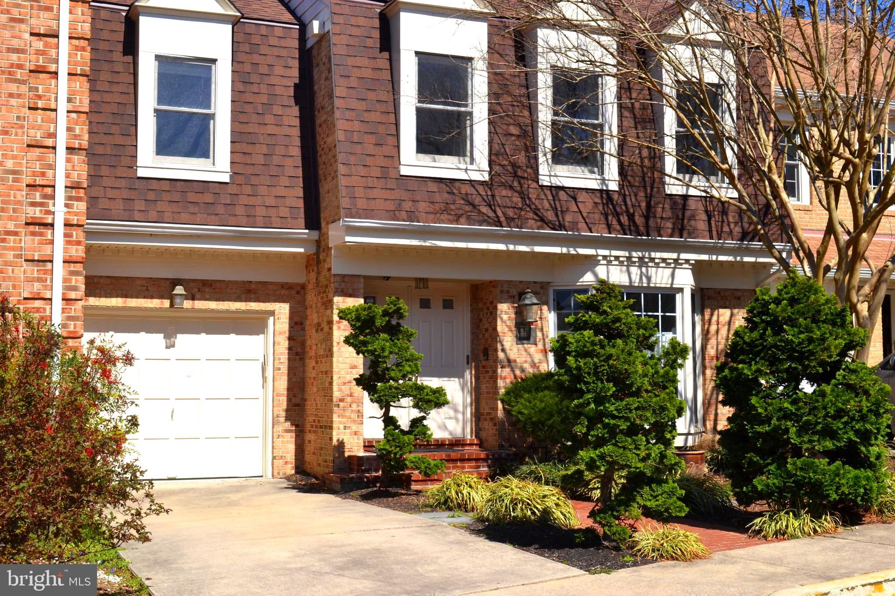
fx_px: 1193
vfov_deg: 28.1
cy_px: 298
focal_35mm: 48
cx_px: 448
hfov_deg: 41.1
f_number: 9
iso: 100
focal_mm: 32
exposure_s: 1/200
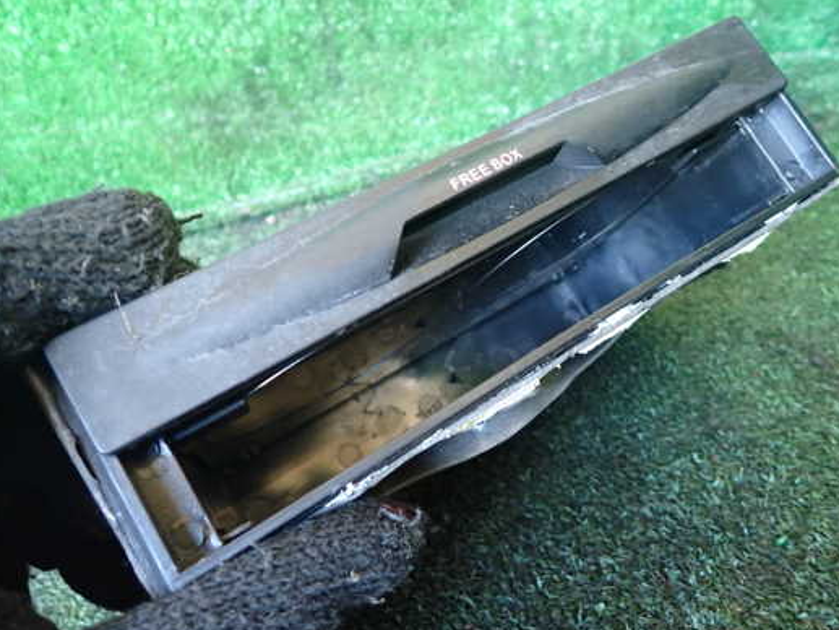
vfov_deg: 48.2
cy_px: 313
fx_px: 703
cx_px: 451
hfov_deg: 61.6
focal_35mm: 29
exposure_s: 1/30
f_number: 2
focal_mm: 4.5
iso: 640
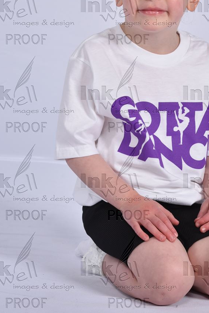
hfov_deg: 9.5
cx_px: 159
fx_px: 1261
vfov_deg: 14.1
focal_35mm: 145
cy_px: 66
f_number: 8
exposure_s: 1/200
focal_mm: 82
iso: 250
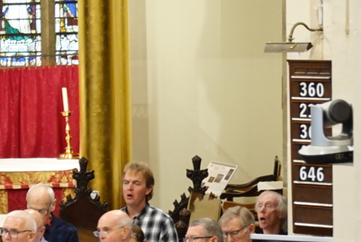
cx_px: -276
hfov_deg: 6.5
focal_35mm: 311
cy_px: 277
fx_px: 3123
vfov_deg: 4.4
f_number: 4
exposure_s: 1/13
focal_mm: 32.07
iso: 800
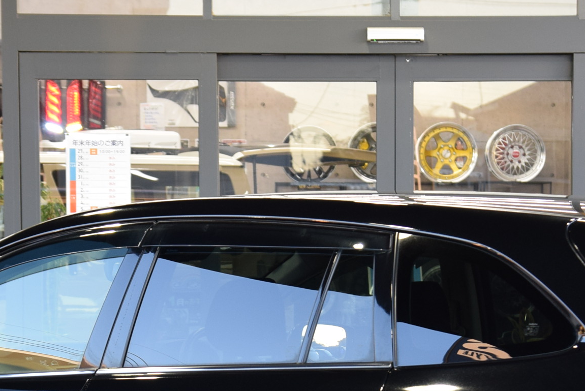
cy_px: 433
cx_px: 344
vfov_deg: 8.7
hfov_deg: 13.2
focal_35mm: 156
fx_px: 2536
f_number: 5
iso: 400
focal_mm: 40
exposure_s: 1/100
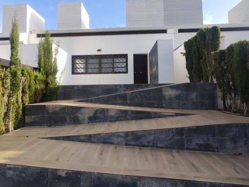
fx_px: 173
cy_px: 83
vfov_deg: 56.7
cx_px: 113
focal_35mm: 24
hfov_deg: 71.4
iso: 50
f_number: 2.2
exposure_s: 1/699
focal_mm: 1.65
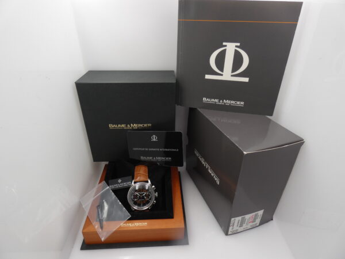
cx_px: 172
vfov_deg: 66.0
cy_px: 130
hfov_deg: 81.7
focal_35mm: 20
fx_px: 199
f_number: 2.8
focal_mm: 3.6
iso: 80
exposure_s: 1/125
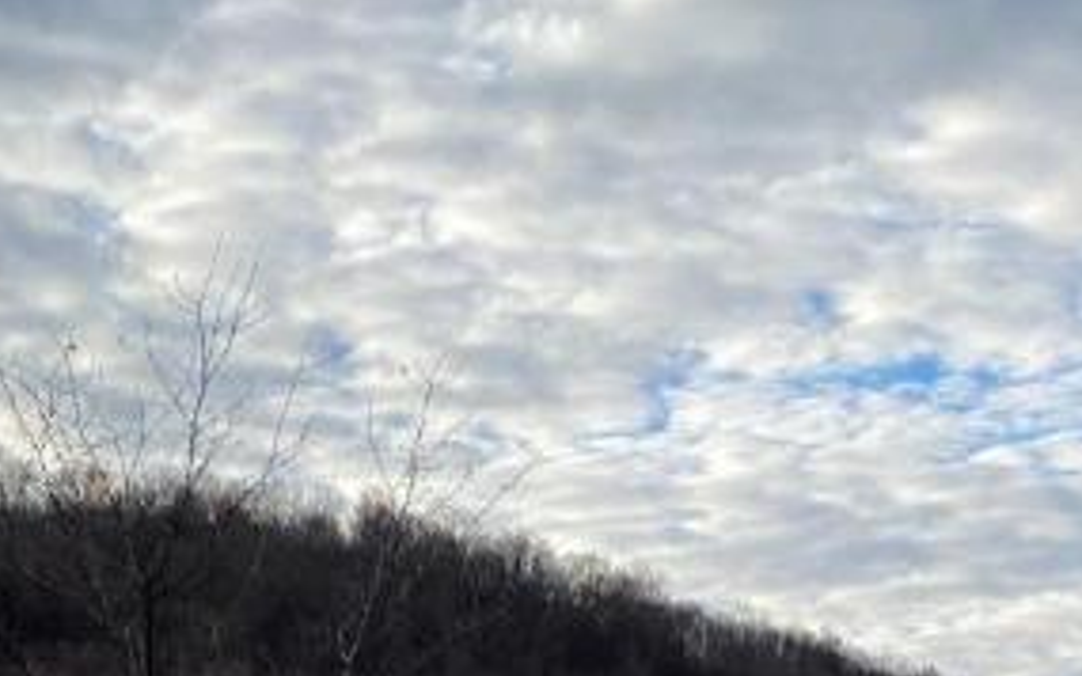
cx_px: 330
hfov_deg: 20.9
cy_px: 1022
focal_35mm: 99
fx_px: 2919
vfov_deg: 12.5
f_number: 1.8
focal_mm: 4.25
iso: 32
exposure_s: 1/1193
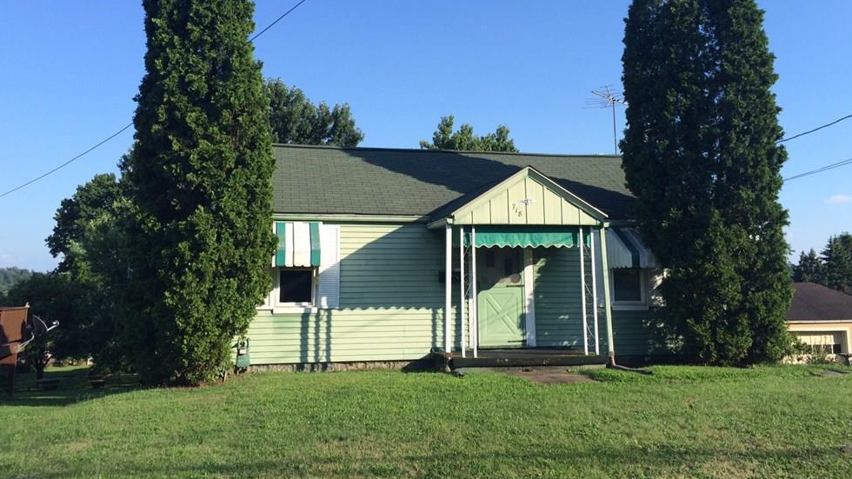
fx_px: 745
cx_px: 432
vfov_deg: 35.3
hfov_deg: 59.5
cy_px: 164
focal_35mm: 33
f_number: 2.2
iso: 32
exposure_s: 1/1244
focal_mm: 4.15
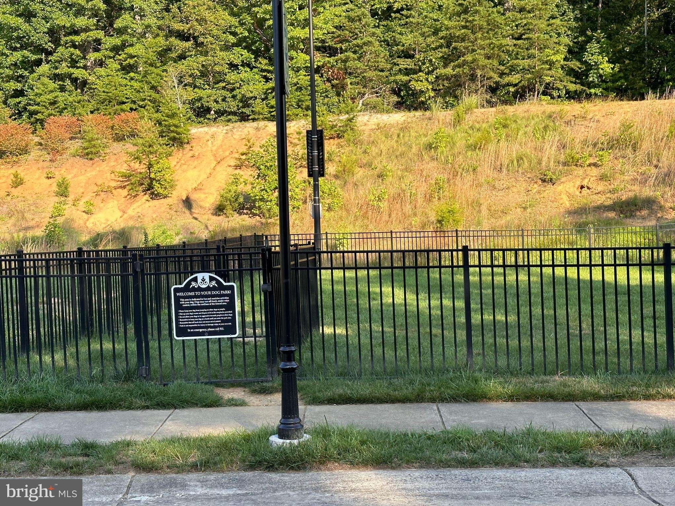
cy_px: 253
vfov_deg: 30.3
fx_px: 936
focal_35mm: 48
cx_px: 338
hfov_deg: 39.7
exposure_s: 1/1041
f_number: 1.78
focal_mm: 6.86
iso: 64
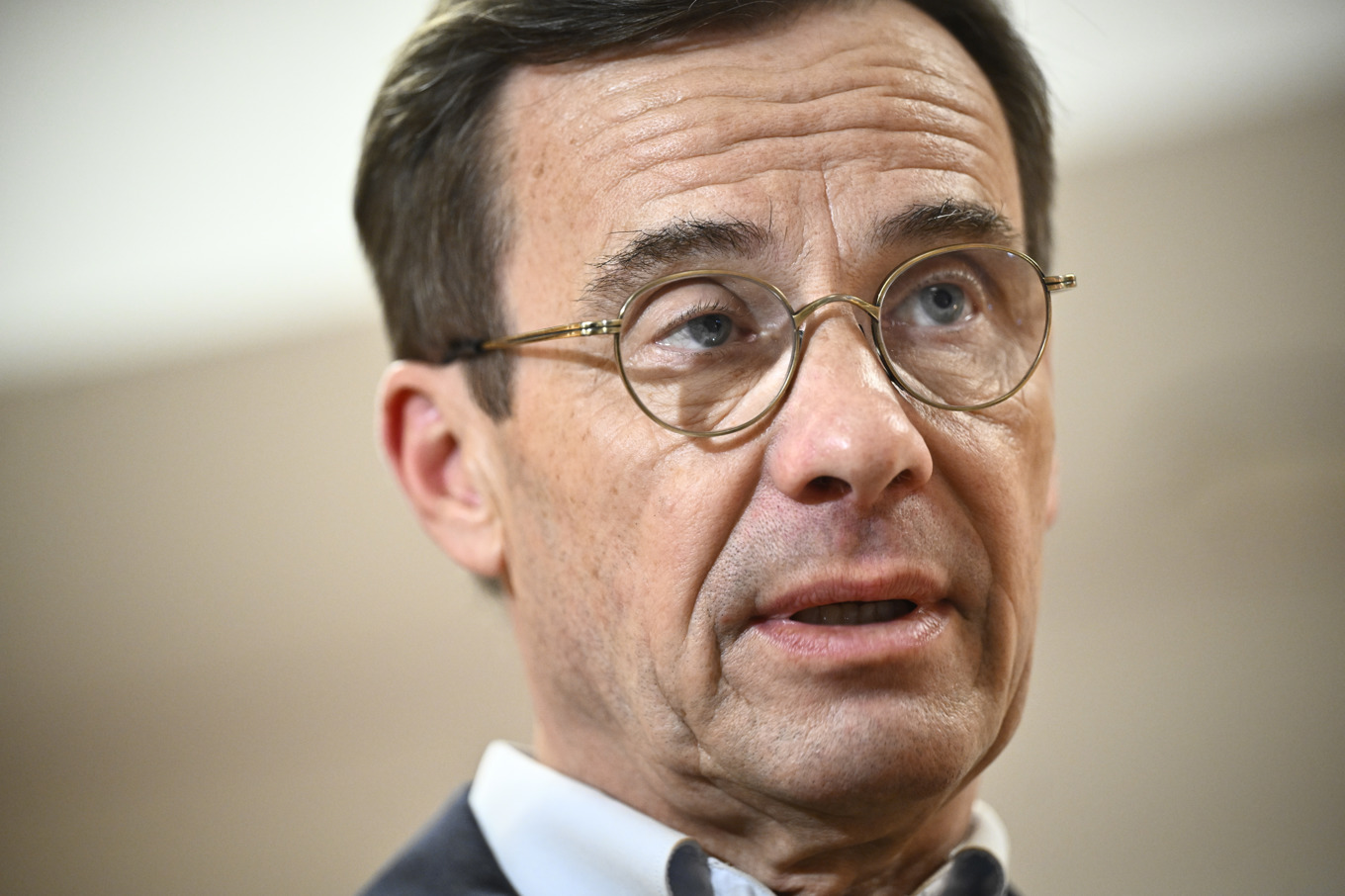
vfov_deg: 7.6
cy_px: 448
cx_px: 672
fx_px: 6723
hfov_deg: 11.4
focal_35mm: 180
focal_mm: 180
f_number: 2.8
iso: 3200
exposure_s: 1/100
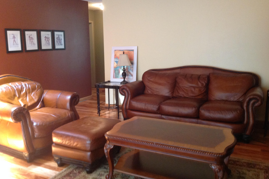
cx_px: 133
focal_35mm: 37
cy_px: 85
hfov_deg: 51.9
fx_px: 276
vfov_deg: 35.9
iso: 320
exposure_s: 1/15
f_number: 2.4
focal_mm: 4.28
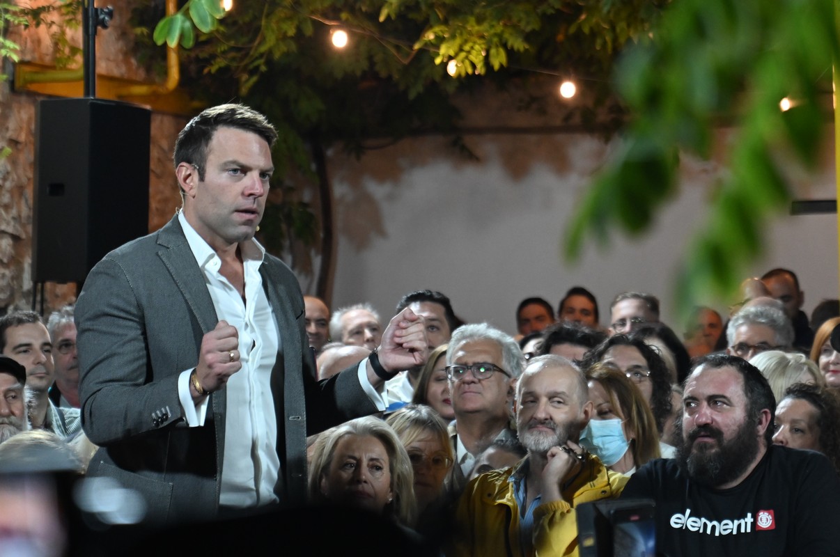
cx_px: 420
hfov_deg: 19.5
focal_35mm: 105
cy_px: 278
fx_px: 2446
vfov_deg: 13.0
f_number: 4
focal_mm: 70
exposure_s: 1/400
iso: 2000
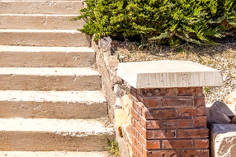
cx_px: 77
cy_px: -18
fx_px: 467
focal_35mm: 71
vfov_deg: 18.4
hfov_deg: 28.2
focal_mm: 19.9
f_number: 7.1
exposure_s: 1/800
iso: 320
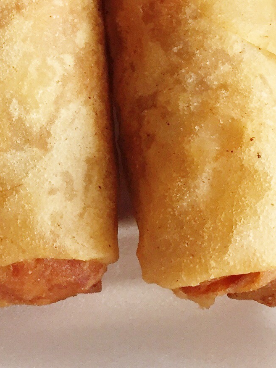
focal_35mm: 108
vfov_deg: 17.7
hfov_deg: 13.4
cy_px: -15
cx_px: -42
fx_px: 1148
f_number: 2.2
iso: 80
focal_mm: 4.15
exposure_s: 1/30
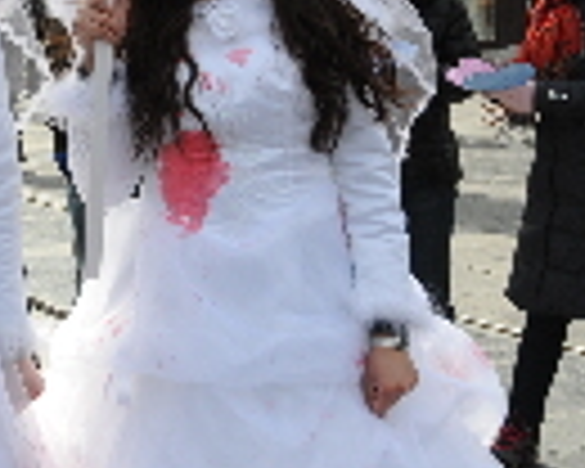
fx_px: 1780
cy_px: -54
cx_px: -58
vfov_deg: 14.6
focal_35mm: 103
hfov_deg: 18.0
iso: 320
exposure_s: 1/640
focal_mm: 19
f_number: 6.3
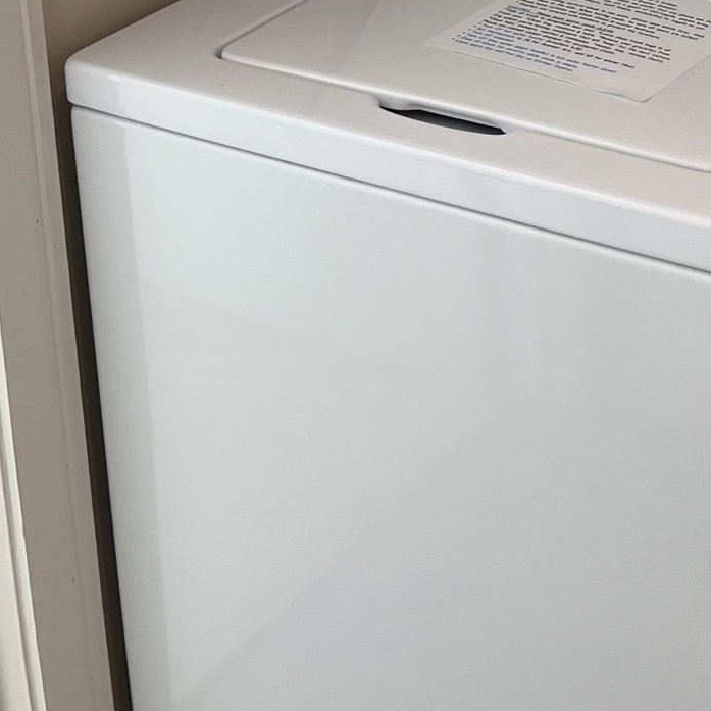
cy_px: -289
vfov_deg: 20.2
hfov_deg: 21.9
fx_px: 1766
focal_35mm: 76
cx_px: 720
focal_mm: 5.1
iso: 64
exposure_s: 1/120
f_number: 1.6
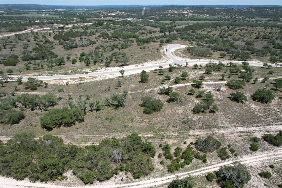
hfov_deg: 78.6
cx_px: 141
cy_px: 94
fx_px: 172
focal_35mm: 22
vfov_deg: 57.2
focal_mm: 8.38
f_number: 2.8
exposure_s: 1/1600
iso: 100
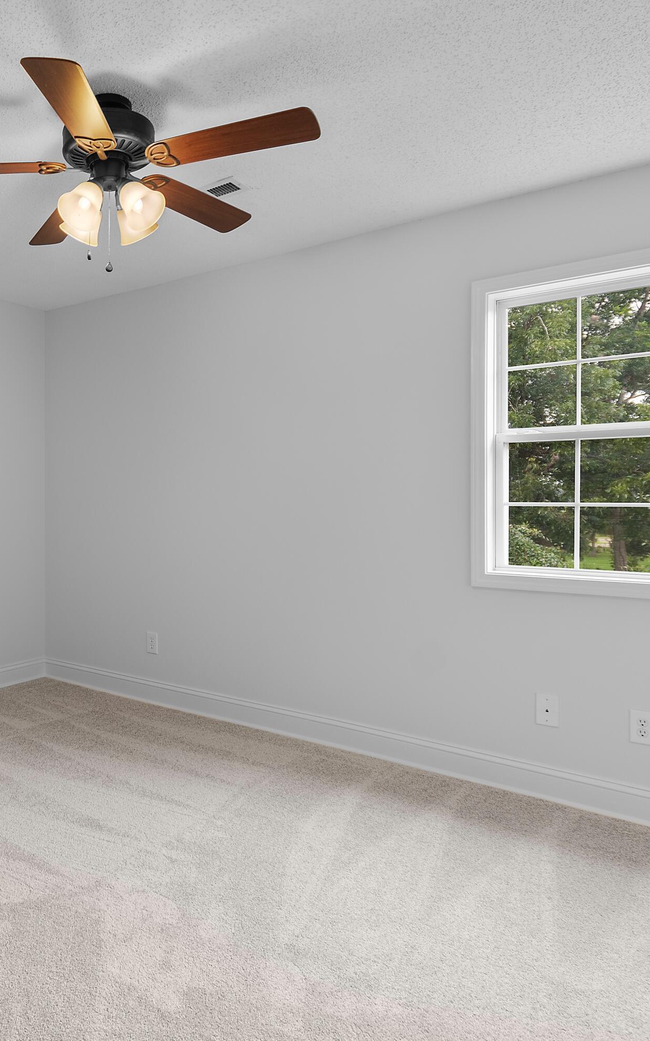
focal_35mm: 23
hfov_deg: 49.4
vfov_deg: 77.2
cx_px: 117
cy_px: 521
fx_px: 652
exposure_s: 1/4
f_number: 4.5
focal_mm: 10
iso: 100
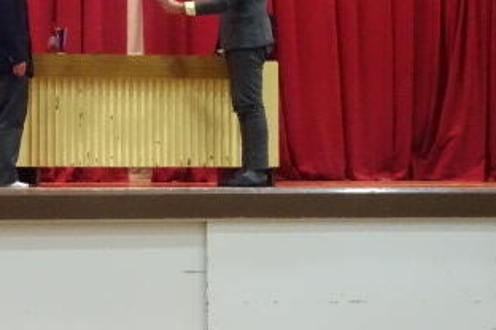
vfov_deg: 12.3
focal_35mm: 111
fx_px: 1529
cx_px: 100
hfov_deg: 18.3
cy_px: 38
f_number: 4.5
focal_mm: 8.8
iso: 3200
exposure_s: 1/40
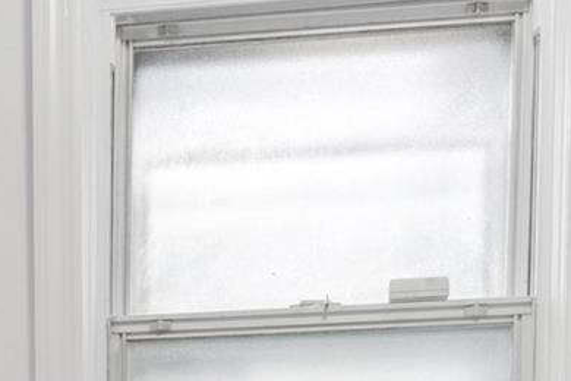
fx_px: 999
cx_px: -31
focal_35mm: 63
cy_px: 716
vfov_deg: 17.1
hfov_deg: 29.3
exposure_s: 1/8
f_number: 8
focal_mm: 8
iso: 100
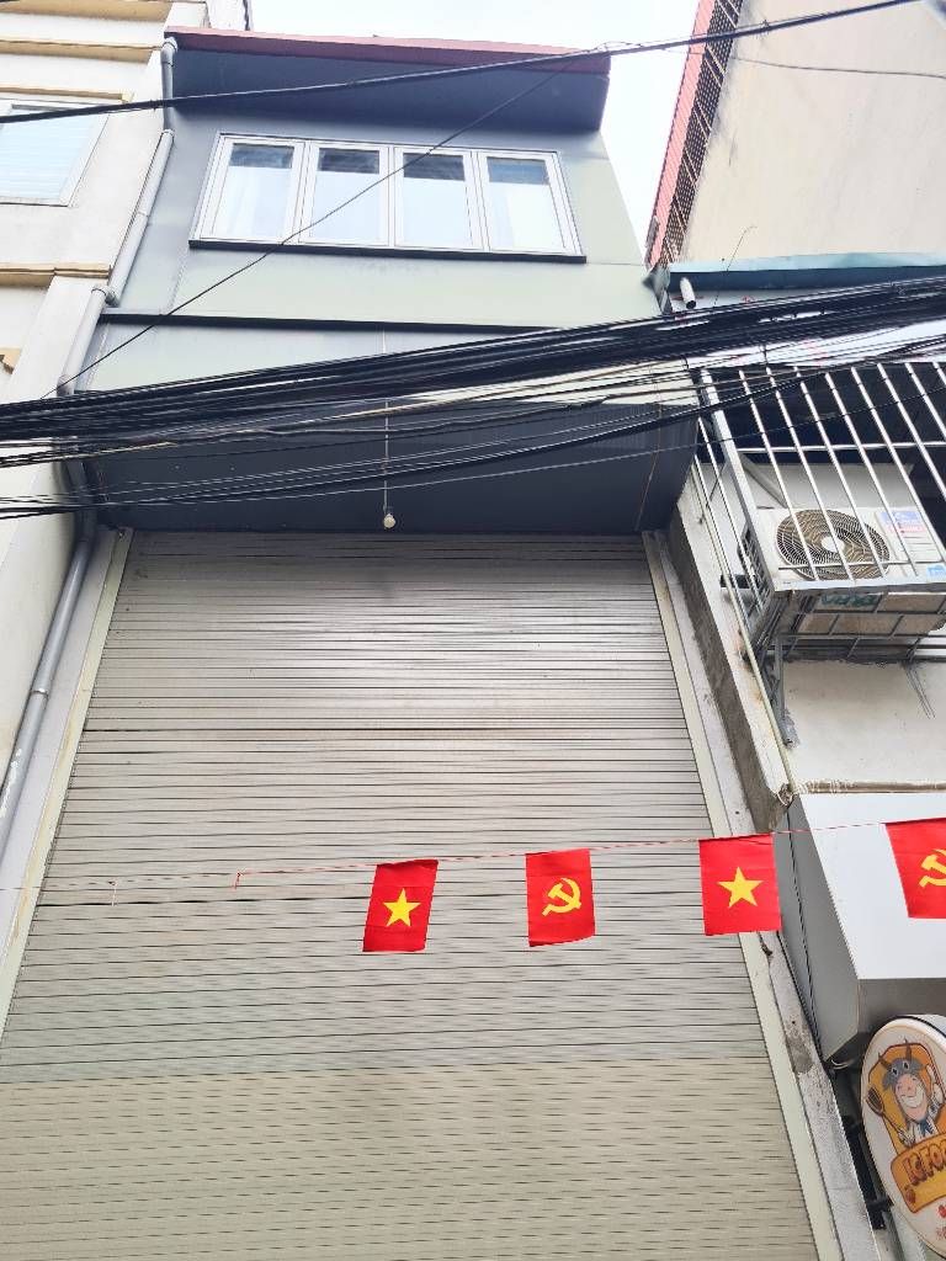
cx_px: 473
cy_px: 630
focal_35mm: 26
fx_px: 947
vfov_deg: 67.3
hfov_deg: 53.1
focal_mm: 5.4
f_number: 1.8
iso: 50
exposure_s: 1/342
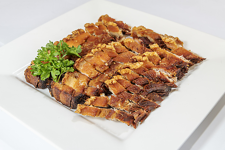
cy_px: 75
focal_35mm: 58
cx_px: 112
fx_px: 362
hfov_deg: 34.5
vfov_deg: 23.4
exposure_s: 1/13
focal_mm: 58
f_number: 11
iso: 200
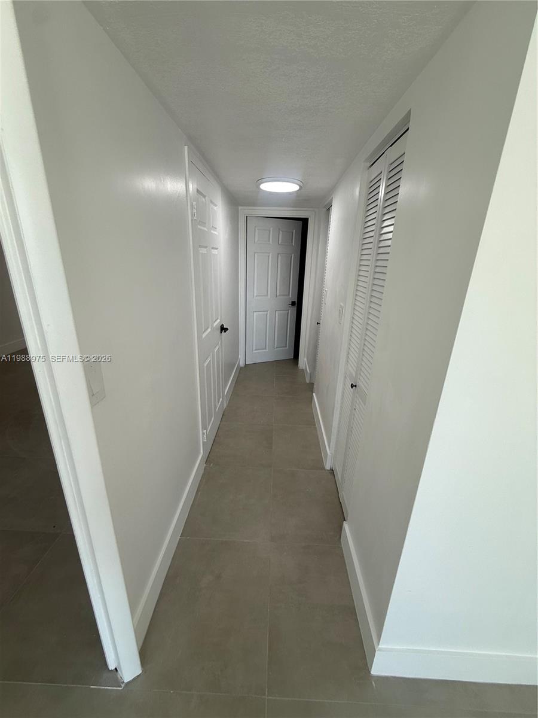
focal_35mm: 14
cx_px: 269
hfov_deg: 85.7
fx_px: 290
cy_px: 359
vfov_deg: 102.1
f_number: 2.2
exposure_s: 1/120
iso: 50
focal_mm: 2.22
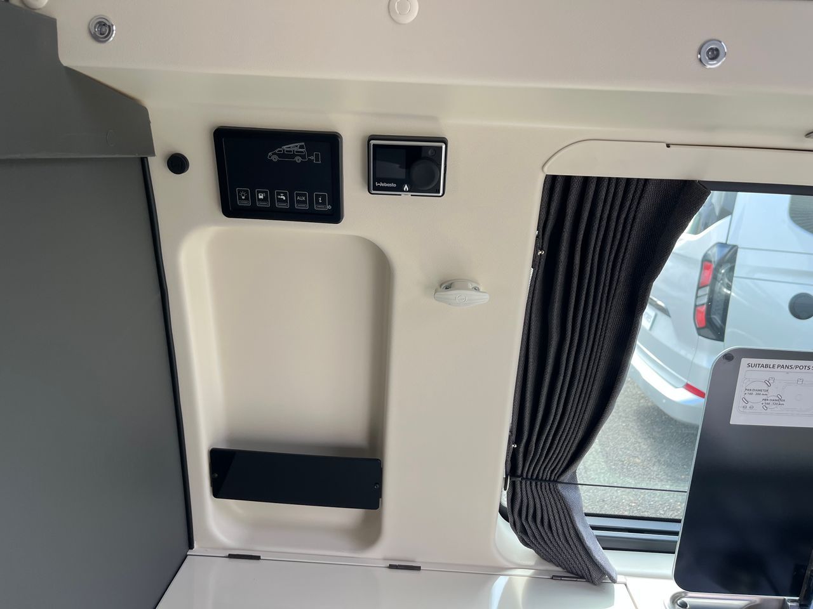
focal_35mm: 26
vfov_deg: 53.1
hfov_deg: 67.3
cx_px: 406
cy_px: 304
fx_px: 611
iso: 32
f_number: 1.6
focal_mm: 5.1
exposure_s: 1/124
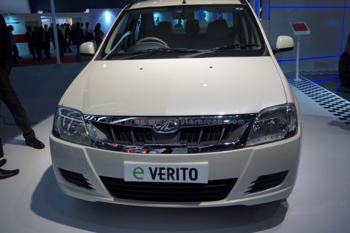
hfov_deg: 59.5
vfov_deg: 41.7
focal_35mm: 32
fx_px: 306
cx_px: 175
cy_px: 116
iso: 160
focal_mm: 21
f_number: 4.5
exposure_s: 1/60
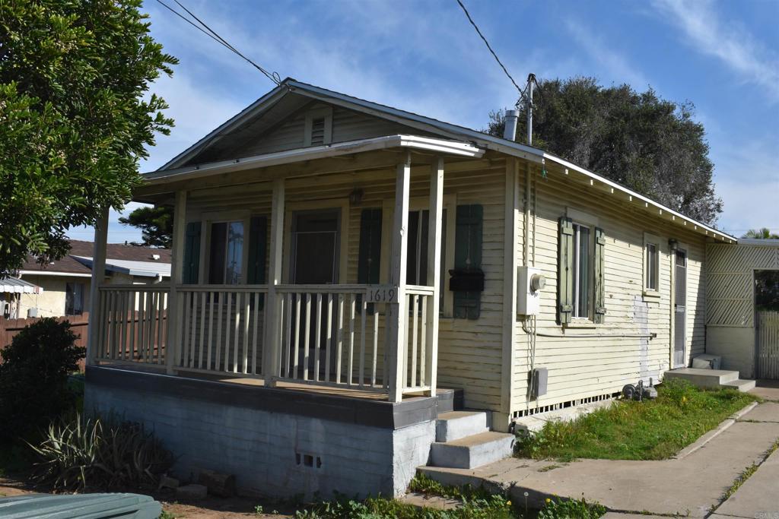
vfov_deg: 38.4
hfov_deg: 55.1
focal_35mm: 34
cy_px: 260
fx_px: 747
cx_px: 390
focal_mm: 23
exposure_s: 1/200
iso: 100
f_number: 13
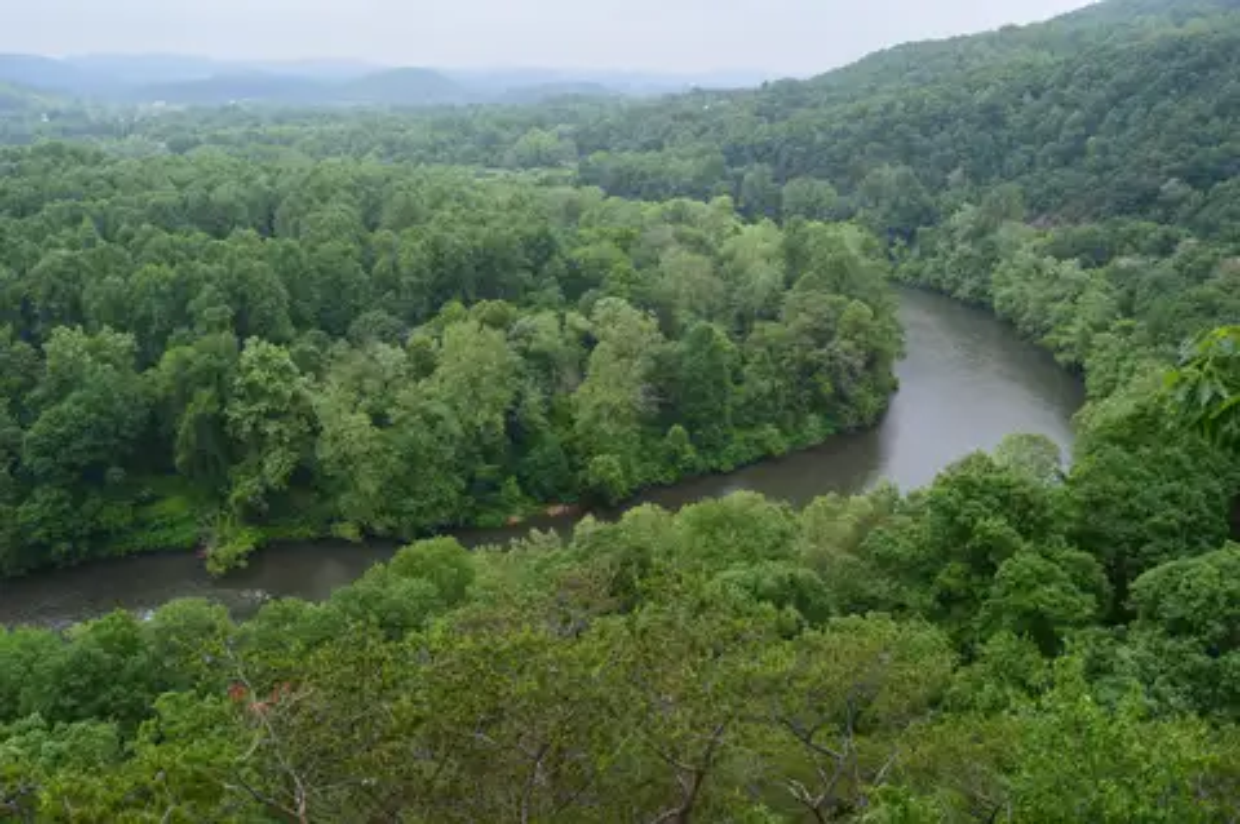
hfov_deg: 67.4
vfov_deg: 47.8
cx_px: 620
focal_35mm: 27
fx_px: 929
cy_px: 412
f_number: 10
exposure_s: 1/250
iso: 400
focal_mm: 18
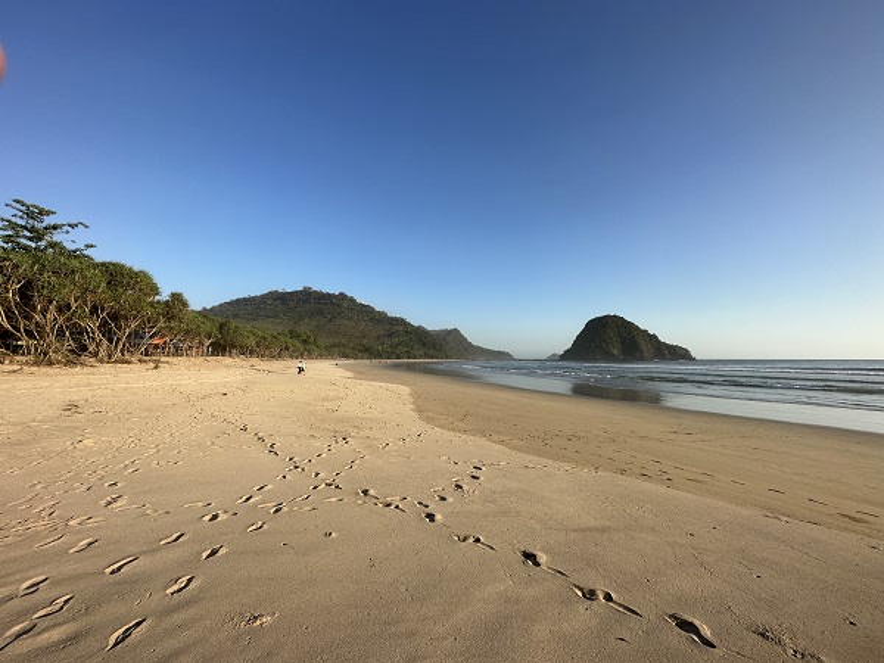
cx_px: 442
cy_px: 332
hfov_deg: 102.1
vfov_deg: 85.7
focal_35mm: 14
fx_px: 358
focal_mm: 2.22
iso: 40
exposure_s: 1/1473
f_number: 2.2
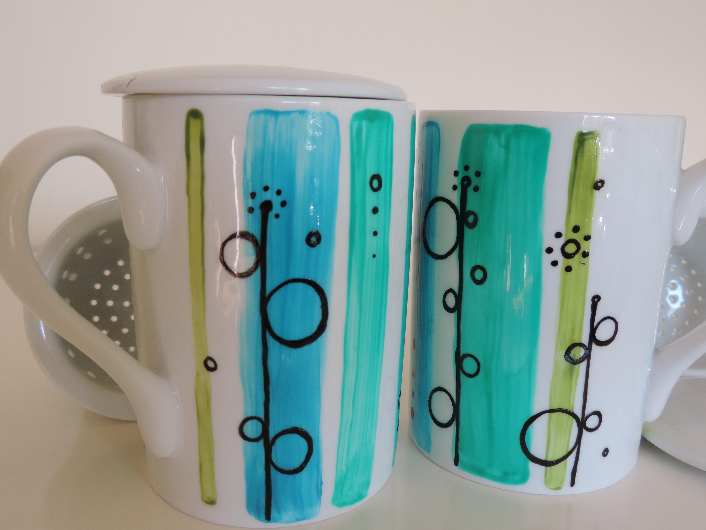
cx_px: 353
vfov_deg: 42.9
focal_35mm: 33
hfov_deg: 55.4
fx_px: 673
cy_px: 265
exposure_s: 1/50
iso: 80
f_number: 3.2
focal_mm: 5.8
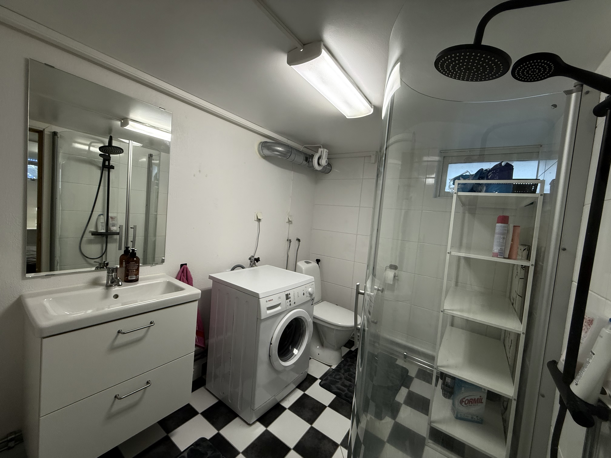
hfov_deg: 102.1
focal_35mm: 14
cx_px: 306
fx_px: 247
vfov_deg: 85.7
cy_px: 229
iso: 160
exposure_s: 1/100
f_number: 2.2
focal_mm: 2.22
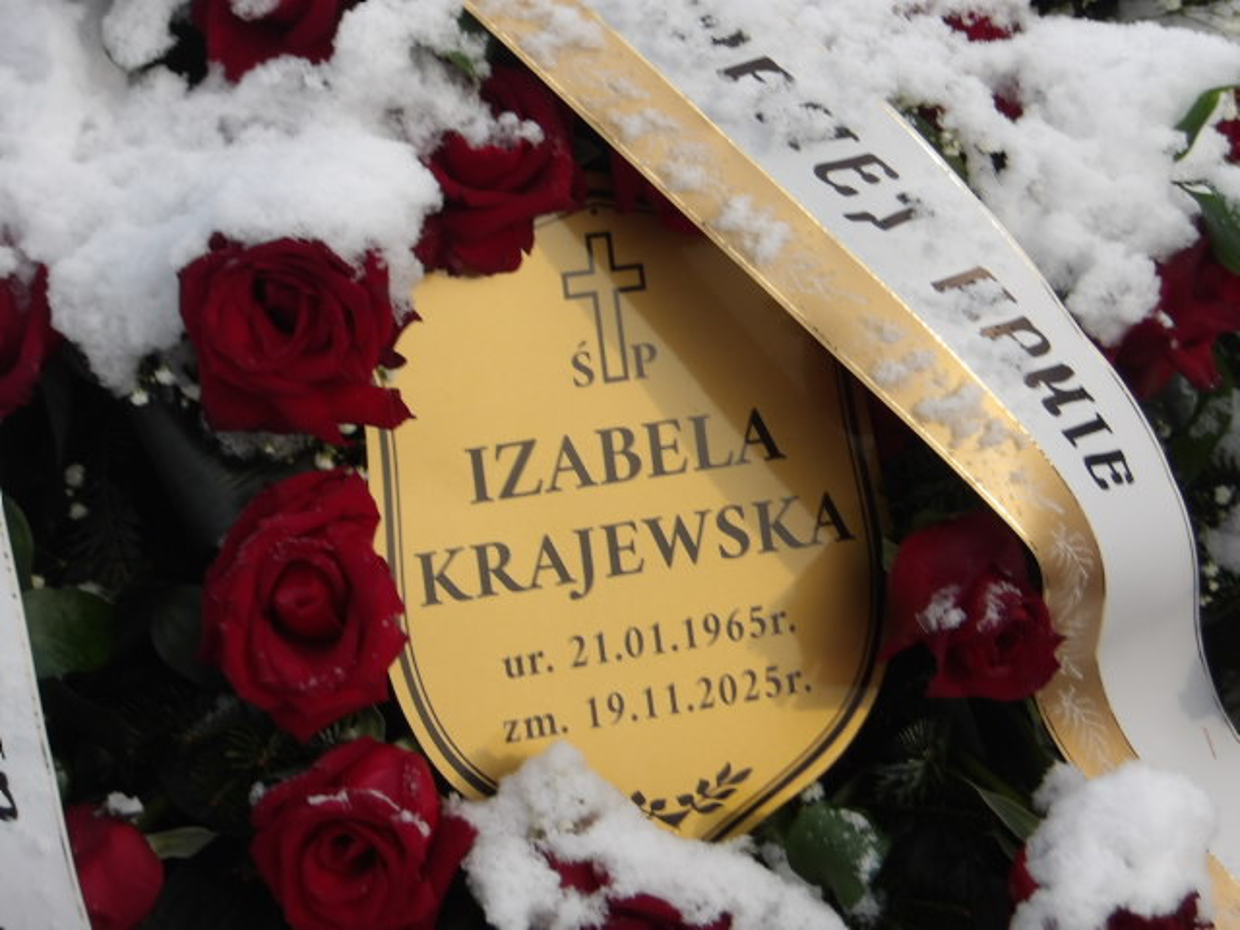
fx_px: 3869
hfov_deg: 18.2
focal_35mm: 108
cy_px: 465
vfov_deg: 13.7
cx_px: 620
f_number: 6.6
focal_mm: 19.6
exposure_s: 1/131
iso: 100
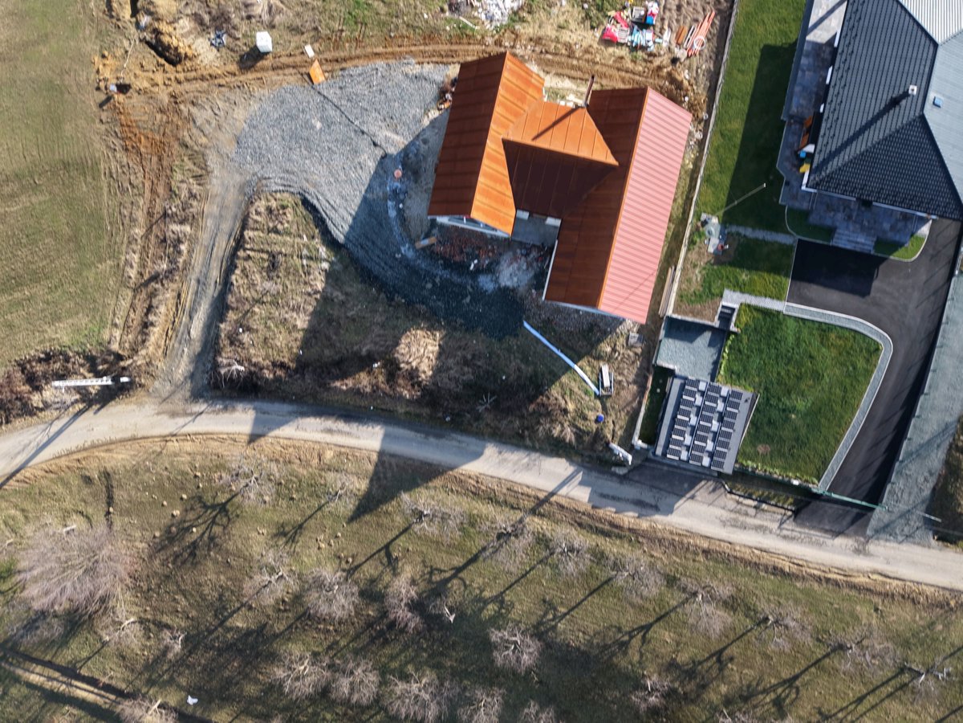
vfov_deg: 56.8
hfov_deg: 71.6
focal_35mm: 24
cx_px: 482
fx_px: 668
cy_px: 362
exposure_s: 1/30
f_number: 1.8
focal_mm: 8.67
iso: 150
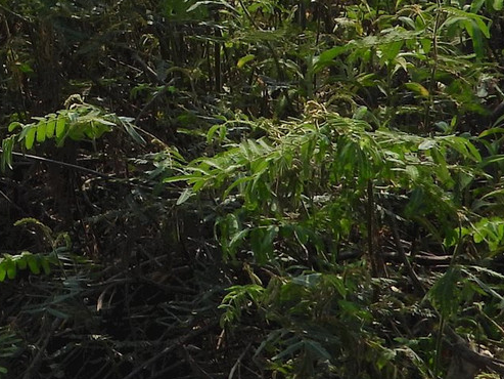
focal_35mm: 214
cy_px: -158
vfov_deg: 6.9
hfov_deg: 9.0
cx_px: -285
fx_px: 3117
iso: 100
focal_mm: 9.8
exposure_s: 1/1250
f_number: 3.5
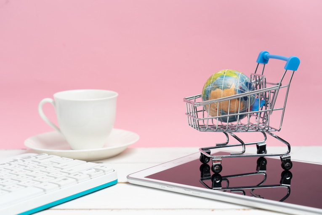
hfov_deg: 31.0
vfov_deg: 20.9
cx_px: 161
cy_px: 108
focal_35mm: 65
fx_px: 581
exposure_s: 1/80
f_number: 7.1
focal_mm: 65
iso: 200
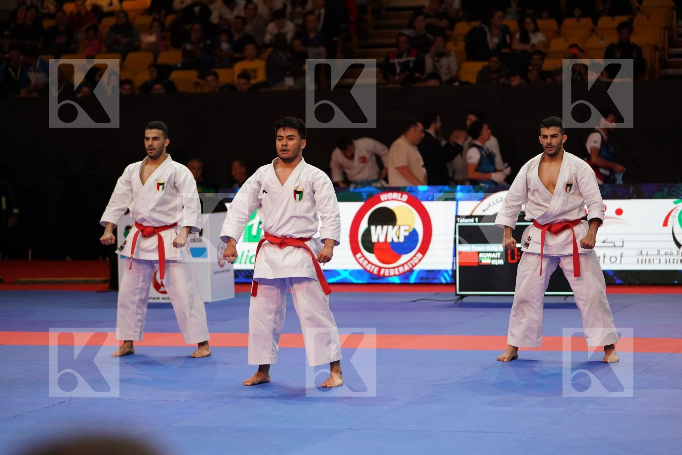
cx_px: 341
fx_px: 2141
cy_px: 228
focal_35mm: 113
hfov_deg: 18.1
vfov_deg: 12.1
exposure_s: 1/500
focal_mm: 113
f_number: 2.8
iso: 3200
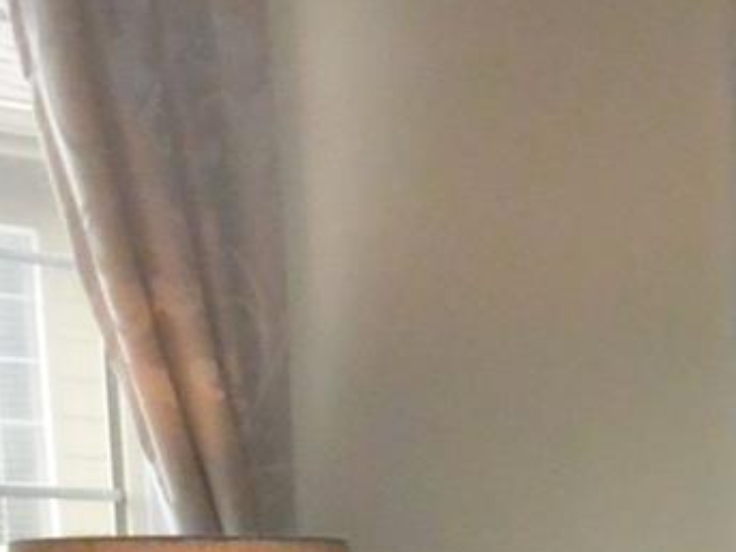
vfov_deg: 9.5
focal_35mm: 148
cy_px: 1003
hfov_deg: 11.9
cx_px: 1491
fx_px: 3146
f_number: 3.8
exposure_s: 1/60
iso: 2500
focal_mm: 12.5
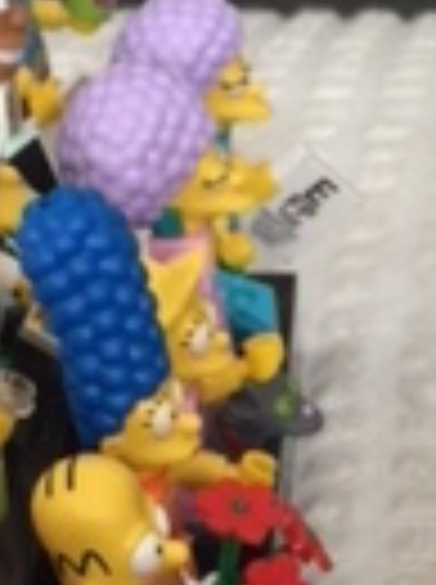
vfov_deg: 13.1
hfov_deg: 10.3
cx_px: 414
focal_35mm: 143
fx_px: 2409
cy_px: 882
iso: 64
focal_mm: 4.15
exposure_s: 1/15
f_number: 2.2
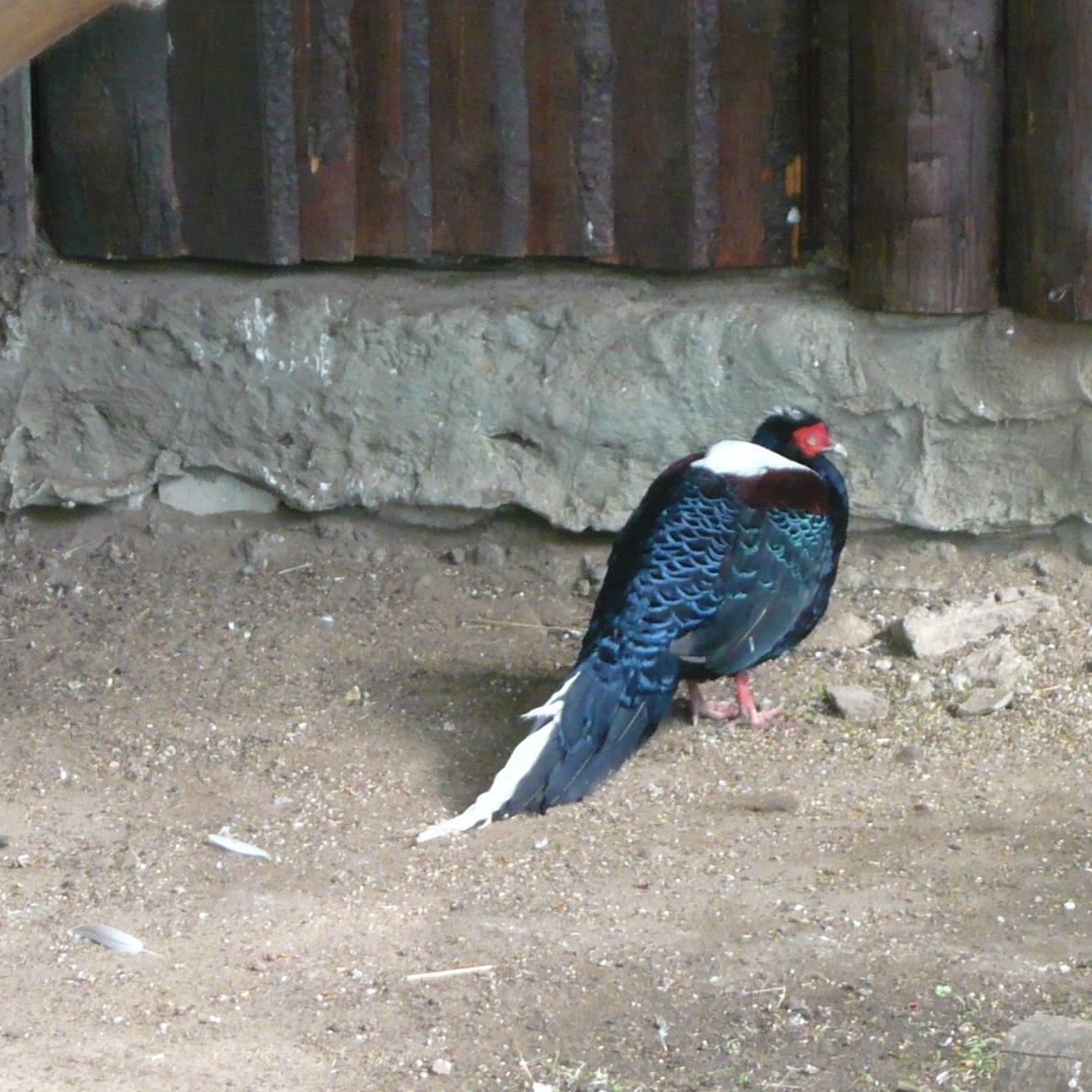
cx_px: 680
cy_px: 546
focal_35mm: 189
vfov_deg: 9.3
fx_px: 6745
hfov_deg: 9.3
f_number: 5.1
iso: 400
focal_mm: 16.5
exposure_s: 1/25
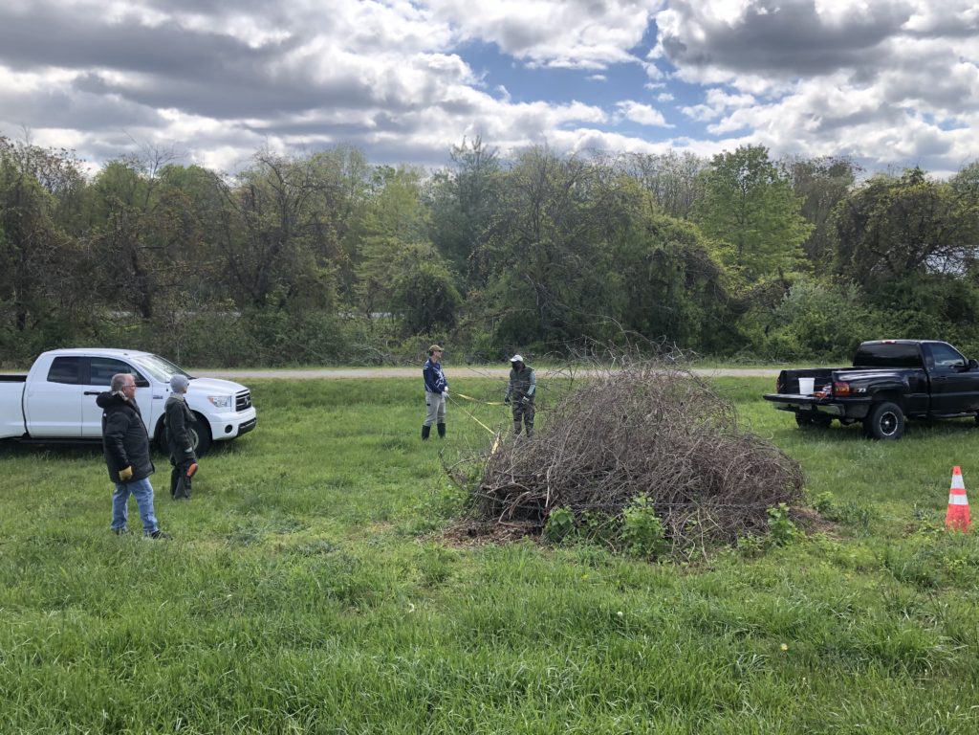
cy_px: 368
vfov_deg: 49.7
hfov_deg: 63.4
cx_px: 490
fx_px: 792
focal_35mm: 28
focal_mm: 3.99
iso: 20
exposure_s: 1/1021
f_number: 1.8
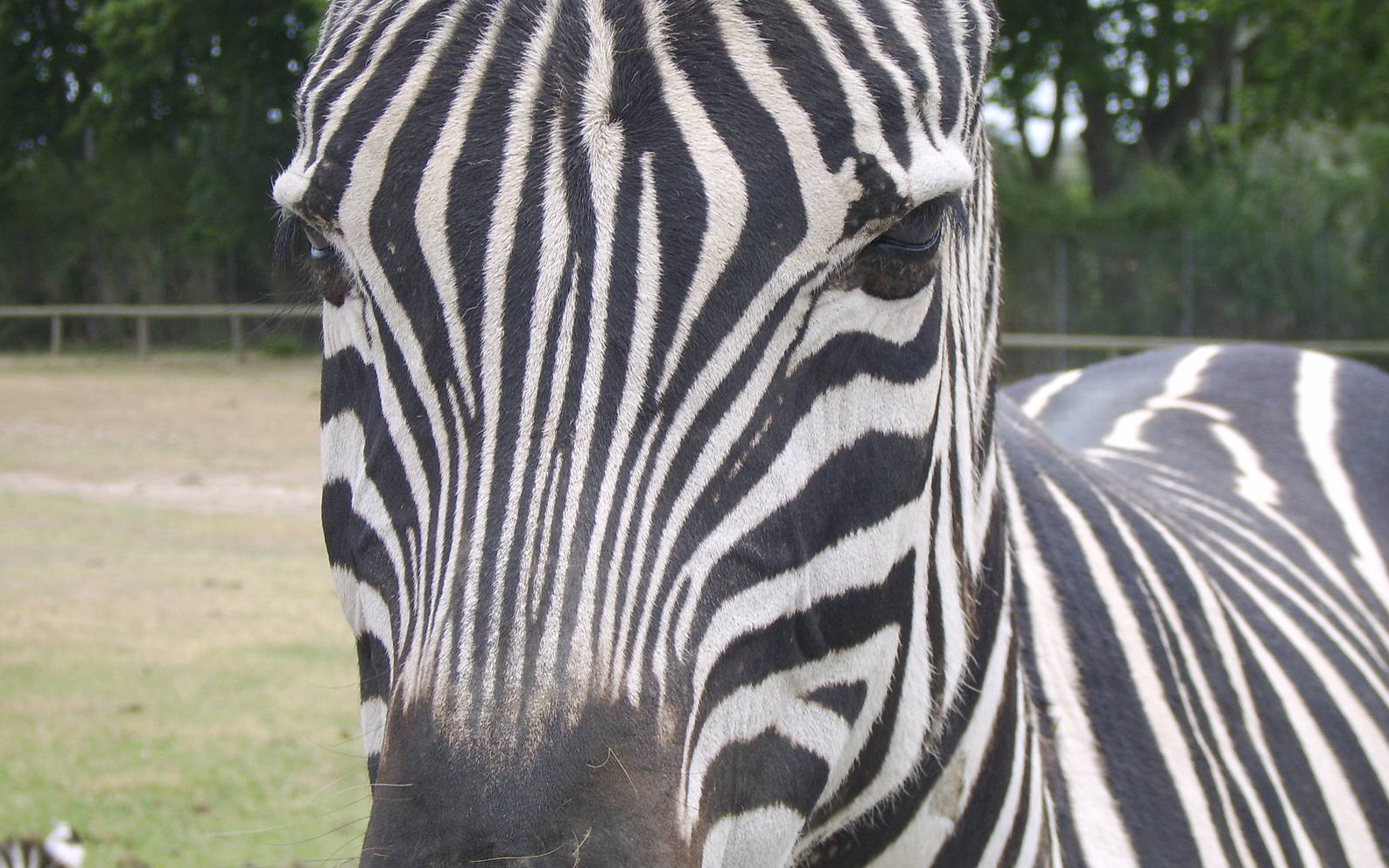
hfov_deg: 22.3
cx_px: 692
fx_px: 3521
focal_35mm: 93
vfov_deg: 14.1
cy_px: 384
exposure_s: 1/176
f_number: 6.7
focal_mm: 22.74
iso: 71
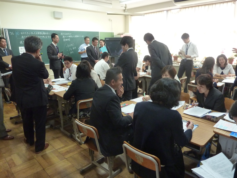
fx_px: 171
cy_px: 89
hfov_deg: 69.4
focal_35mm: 25
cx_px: 118
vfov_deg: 54.9
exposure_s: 1/30
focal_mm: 4.1
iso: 400
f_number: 3.3
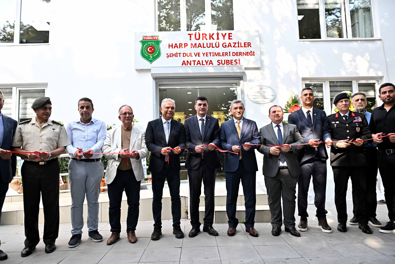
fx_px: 263
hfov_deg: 73.7
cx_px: 198
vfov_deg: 53.1
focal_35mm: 24
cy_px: 132
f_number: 3.2
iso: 320
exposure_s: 1/400
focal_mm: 24
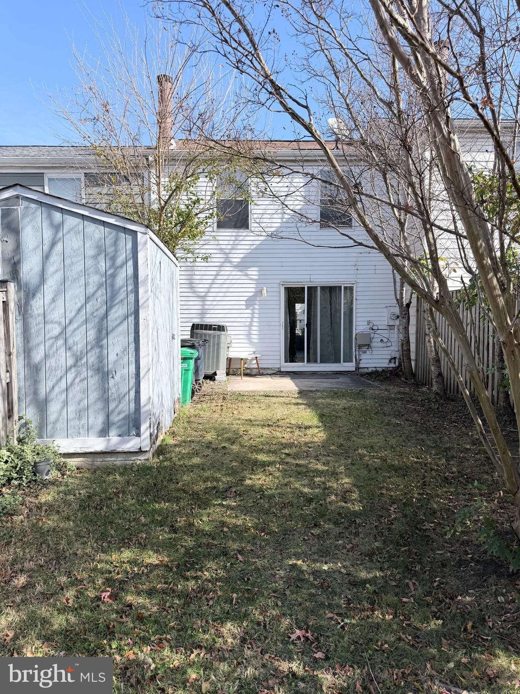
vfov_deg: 71.6
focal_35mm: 24
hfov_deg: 56.8
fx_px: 481
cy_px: 347
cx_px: 260
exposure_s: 1/2370
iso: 80
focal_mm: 6.76
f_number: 1.78
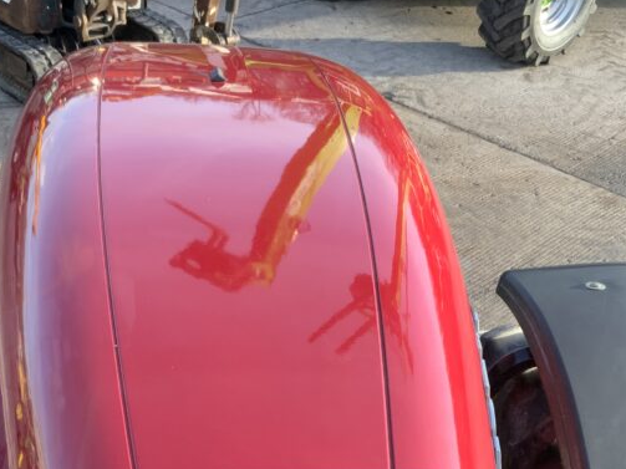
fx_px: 1067
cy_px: 355
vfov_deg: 24.5
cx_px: 241
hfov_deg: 32.6
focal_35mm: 59
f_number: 1.8
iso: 32
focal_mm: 3
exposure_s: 1/122
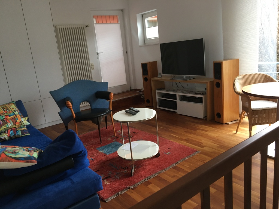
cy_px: 104
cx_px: 140
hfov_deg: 61.7
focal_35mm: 29
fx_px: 234
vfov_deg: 48.2
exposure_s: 1/33
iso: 125
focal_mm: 4.15
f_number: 2.2
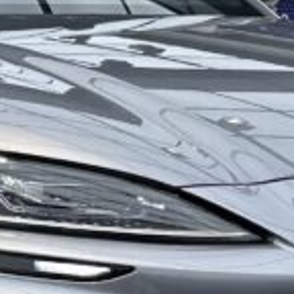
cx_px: 61
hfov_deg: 11.5
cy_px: 129
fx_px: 1451
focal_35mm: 151
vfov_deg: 11.6
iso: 80
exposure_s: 1/980
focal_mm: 6.86
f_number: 1.78
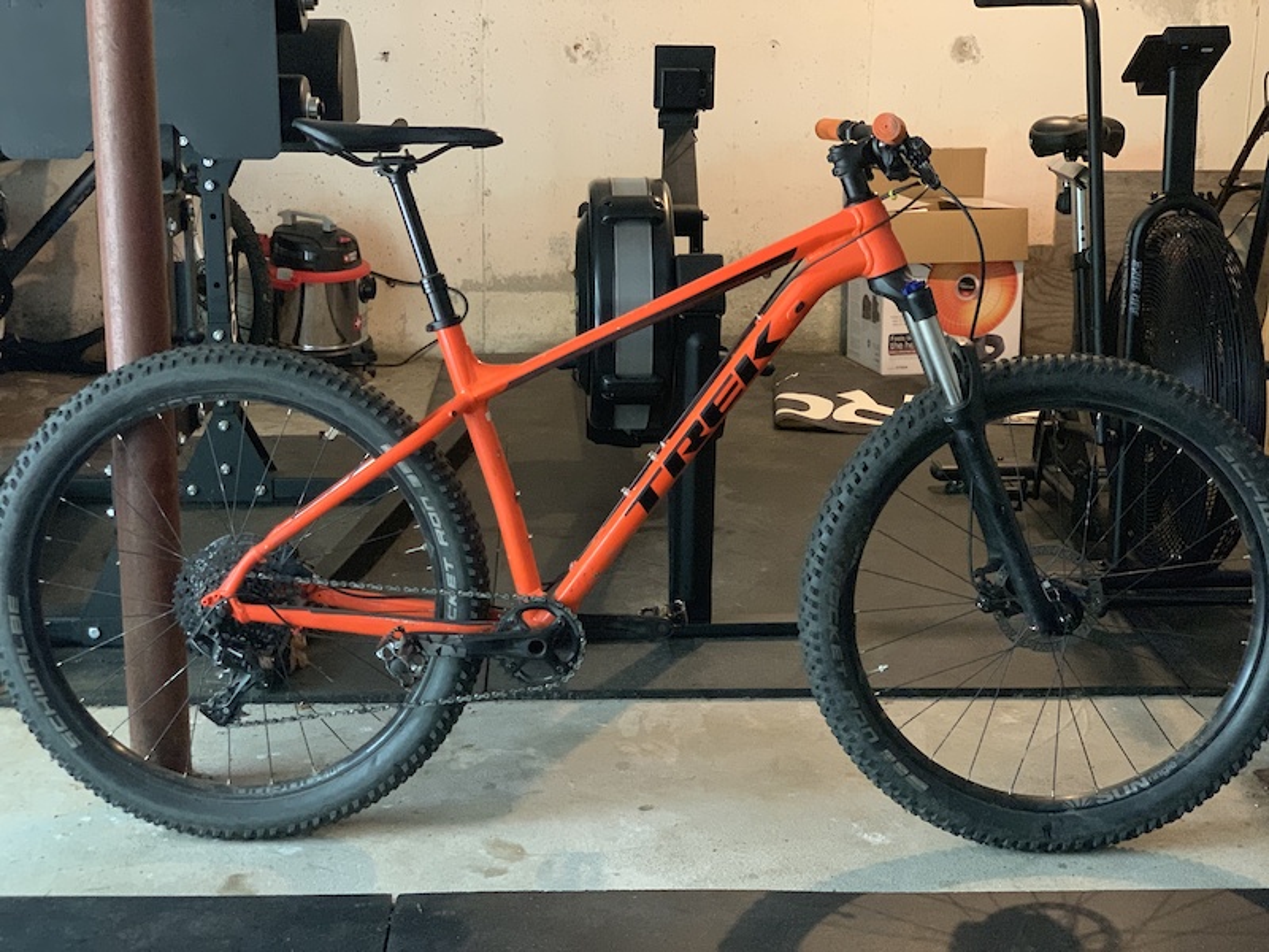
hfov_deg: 36.8
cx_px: 634
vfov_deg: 28.0
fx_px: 1906
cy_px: 476
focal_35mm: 52
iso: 640
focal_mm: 6
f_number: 2.4
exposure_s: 1/30
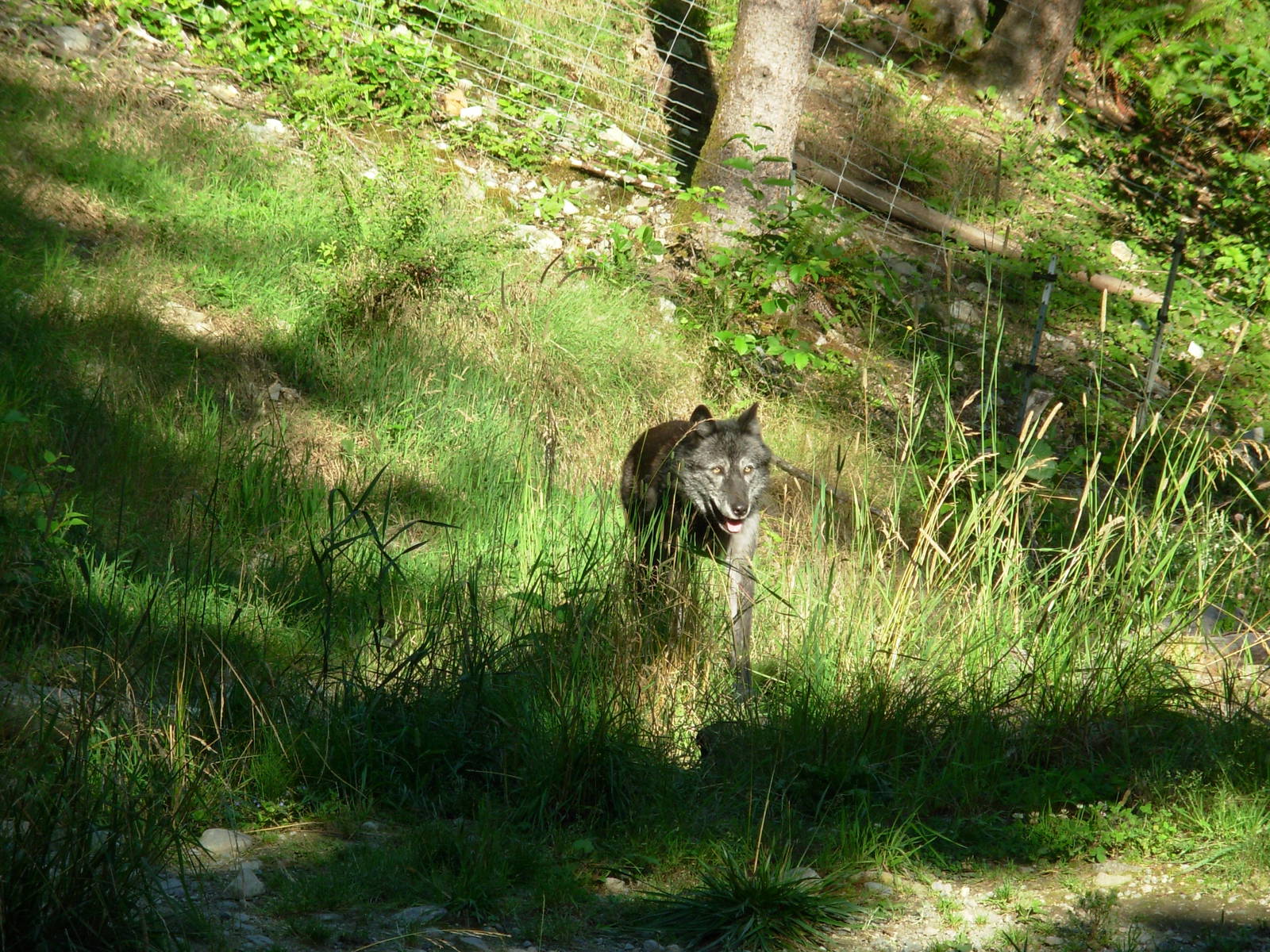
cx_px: 635
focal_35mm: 180
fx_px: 6604
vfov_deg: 8.2
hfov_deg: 11.0
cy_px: 476
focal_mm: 29.8
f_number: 5
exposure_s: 1/140
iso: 50
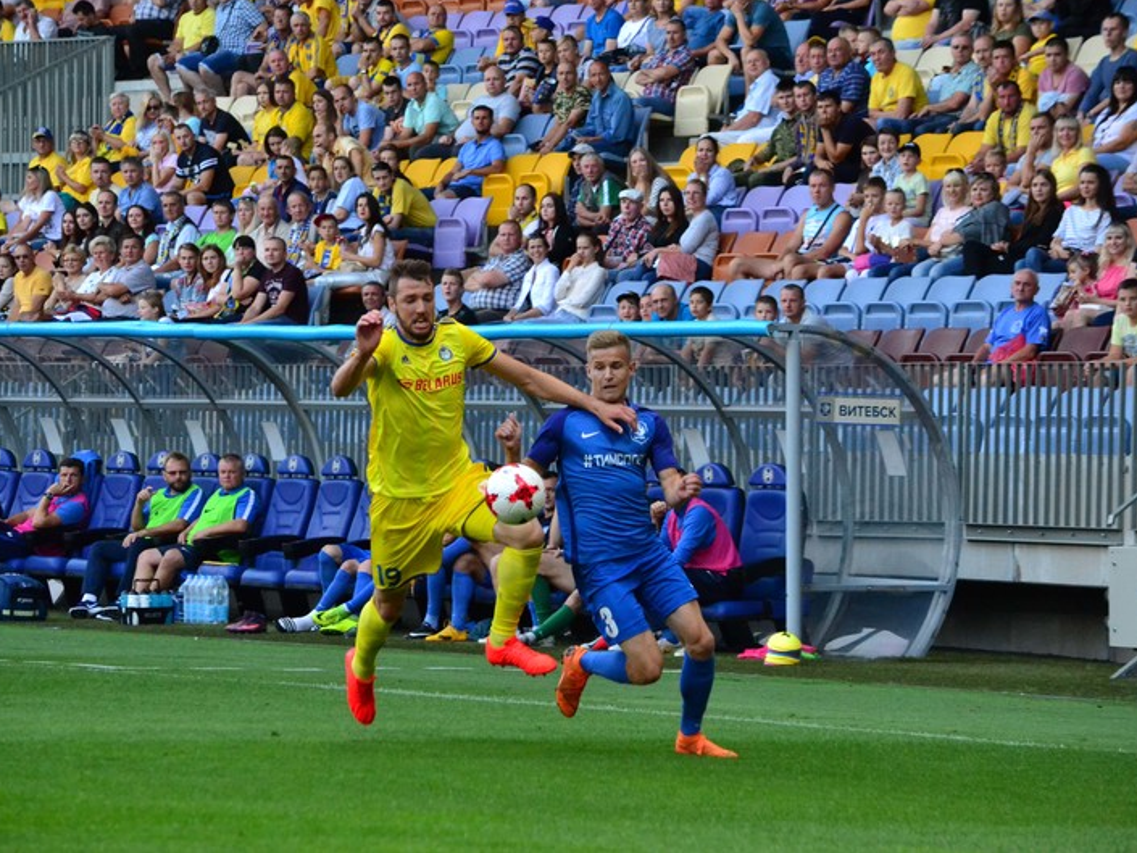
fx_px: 6720
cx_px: 568
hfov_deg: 9.7
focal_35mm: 205
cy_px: 425
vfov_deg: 7.3
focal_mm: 125
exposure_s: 1/1000
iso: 3200
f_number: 5.6
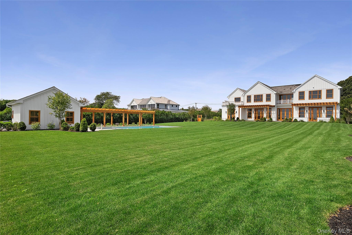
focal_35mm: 18
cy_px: 118
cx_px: 176
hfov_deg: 90.0
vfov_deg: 67.4
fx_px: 176
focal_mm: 18
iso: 800
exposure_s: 1/640
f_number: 13
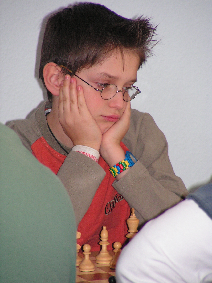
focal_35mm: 290
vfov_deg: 6.8
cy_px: 142
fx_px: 2368
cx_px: 106
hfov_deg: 5.1
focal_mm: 48
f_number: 3.2
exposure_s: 1/320
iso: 200
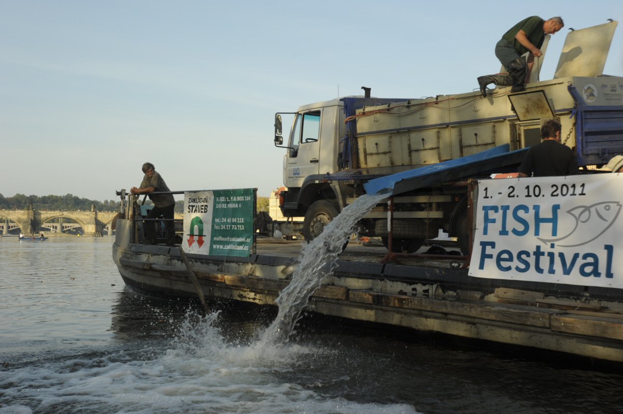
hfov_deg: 46.4
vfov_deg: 31.8
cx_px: 312
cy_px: 207
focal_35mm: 42
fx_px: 726
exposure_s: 1/250
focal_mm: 42
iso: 200
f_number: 8
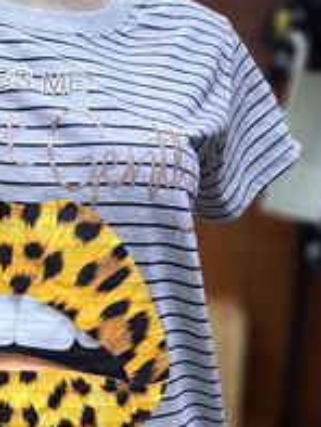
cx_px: 48
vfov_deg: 28.9
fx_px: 803
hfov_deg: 22.2
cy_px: 361
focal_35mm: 65
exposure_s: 1/50
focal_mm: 5.23
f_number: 1.8
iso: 125
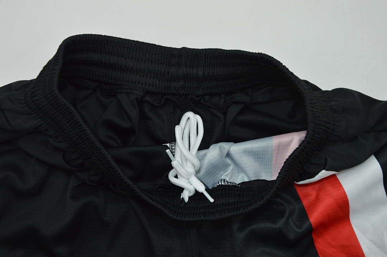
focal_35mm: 45
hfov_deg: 43.6
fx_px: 483
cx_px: 194
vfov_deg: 29.8
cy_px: 128
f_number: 7.1
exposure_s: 1/200
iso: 400
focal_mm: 30
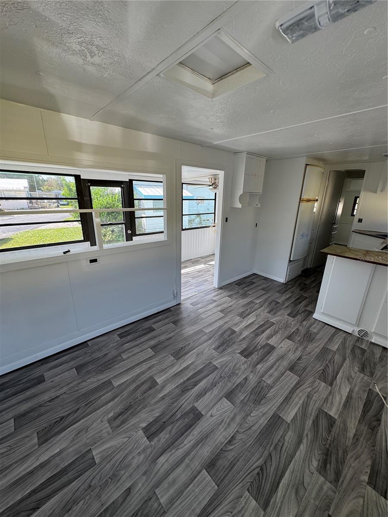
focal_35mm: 14
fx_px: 209
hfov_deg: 85.7
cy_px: 258
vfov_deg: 102.1
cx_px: 194
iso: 40
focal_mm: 2.22
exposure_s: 1/237
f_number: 2.2
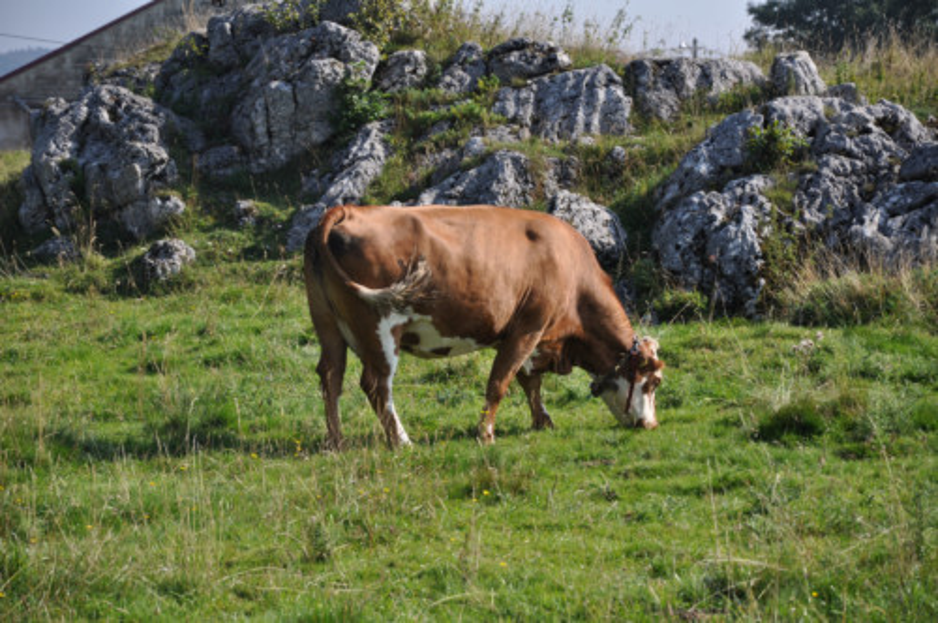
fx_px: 4098
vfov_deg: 8.7
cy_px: 312
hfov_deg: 13.1
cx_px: 469
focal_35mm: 158
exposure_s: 1/640
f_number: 6.3
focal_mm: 105
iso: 200
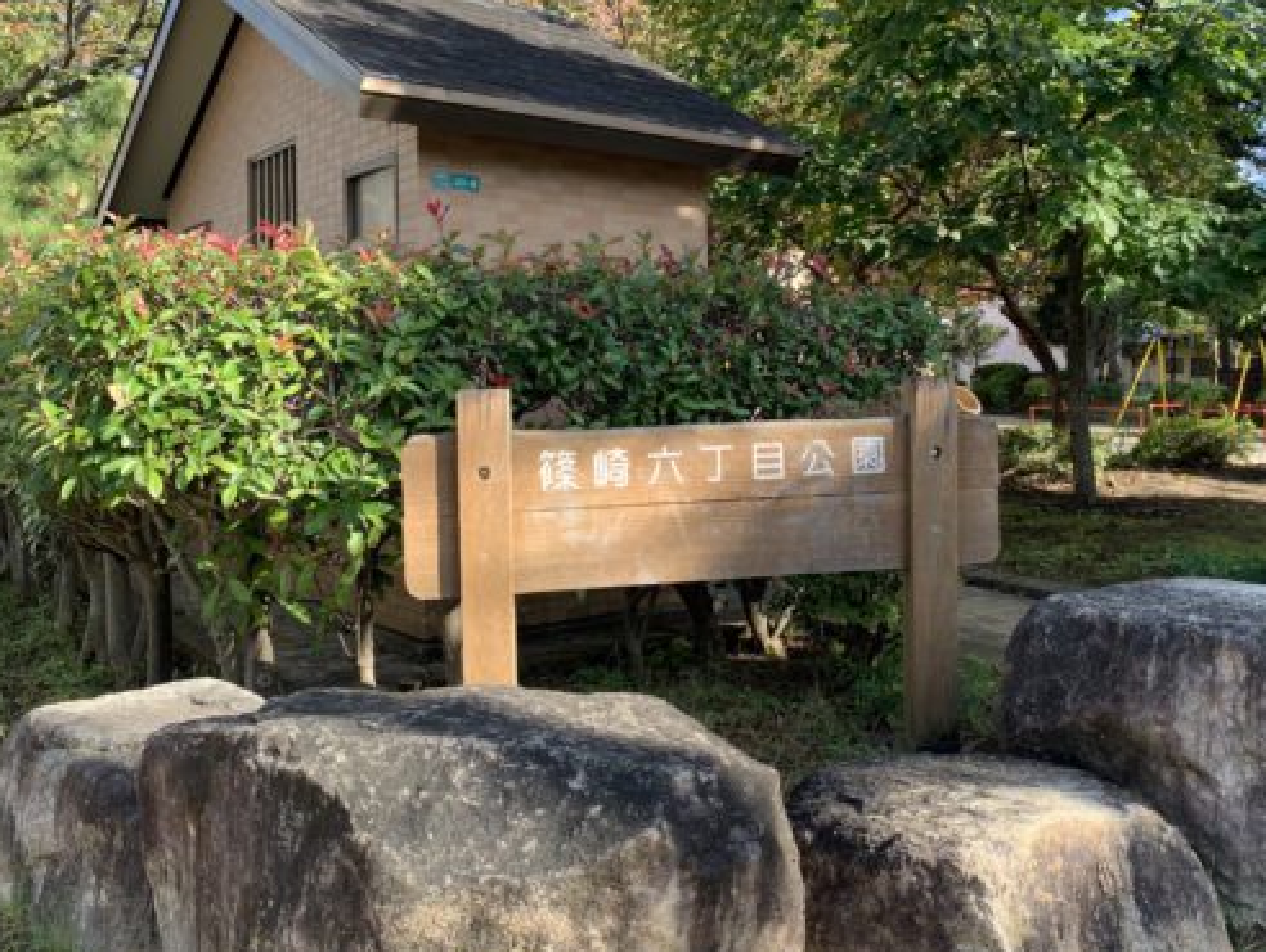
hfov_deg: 54.7
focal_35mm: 33
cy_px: 436
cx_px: 794
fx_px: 1208
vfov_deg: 43.0
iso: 25
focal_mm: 4.25
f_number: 1.8
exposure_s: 1/263
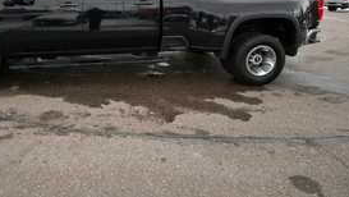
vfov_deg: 46.0
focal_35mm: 23
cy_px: 29
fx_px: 213
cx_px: 121
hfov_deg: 76.6
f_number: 4.5
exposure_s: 1/250
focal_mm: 10
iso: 450
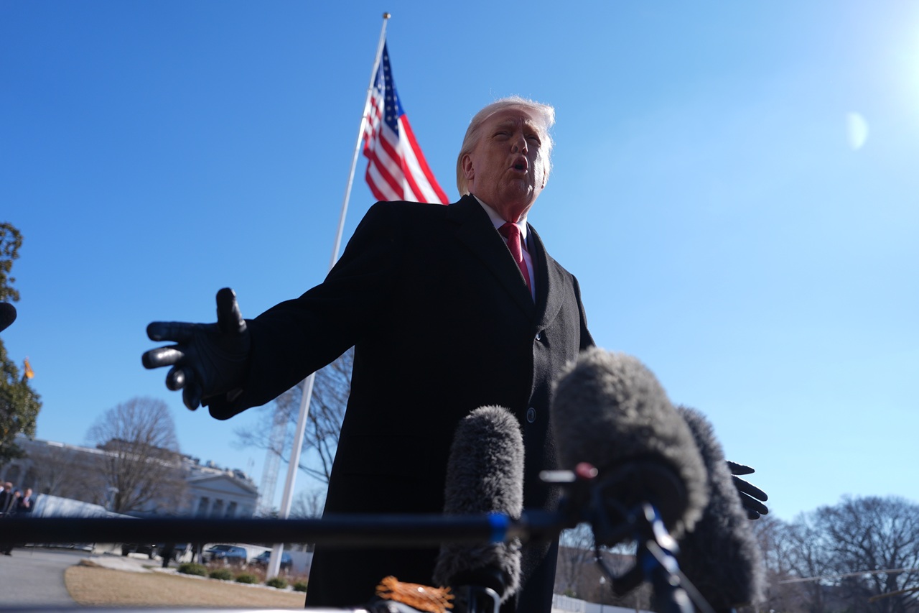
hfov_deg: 73.8
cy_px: 306
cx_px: 460
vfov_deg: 53.1
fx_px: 613
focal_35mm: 24
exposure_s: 1/4000
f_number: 2.8
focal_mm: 24
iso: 160
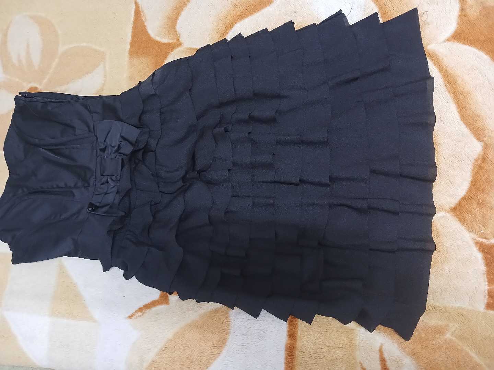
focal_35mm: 27
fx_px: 385
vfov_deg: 51.4
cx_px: 247
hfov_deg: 65.3
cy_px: 185
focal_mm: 4
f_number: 1.8
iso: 500
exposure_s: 1/25.1
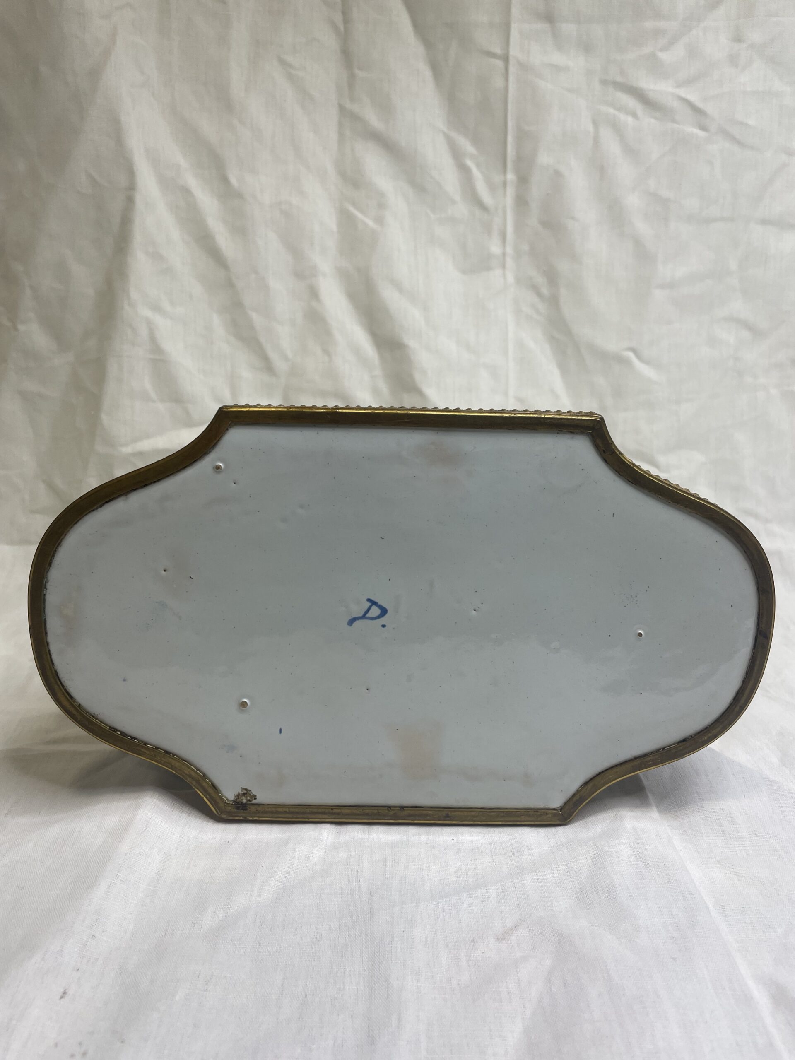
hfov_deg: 53.1
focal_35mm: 26
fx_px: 796
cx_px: 398
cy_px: 530
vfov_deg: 67.3
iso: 32
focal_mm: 4.2
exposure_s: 1/163
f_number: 1.6
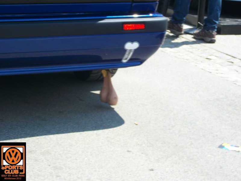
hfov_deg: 19.3
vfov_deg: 14.5
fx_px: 710
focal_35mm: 102
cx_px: 120
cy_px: 90
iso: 80
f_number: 5.3
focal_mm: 17.1
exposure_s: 1/204
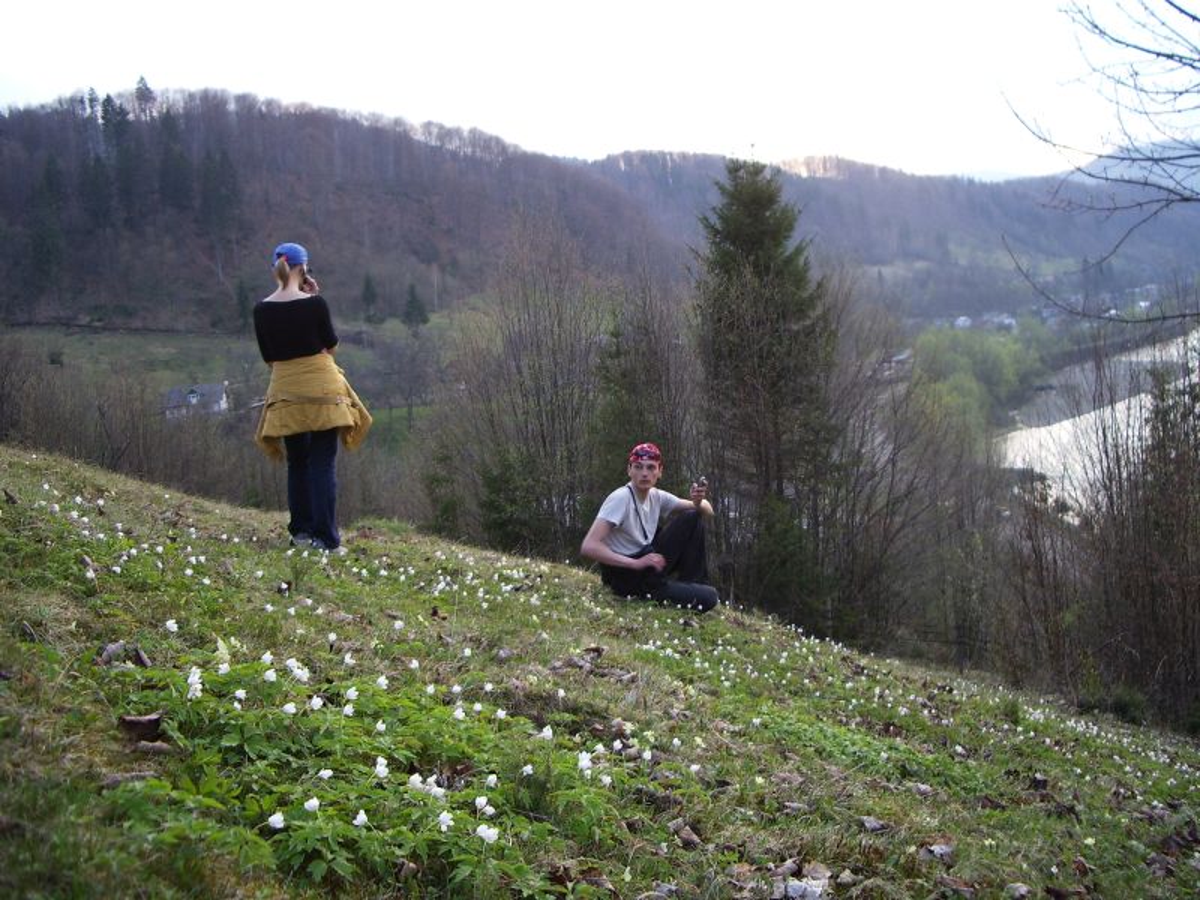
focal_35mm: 35
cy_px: 450
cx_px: 600
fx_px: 1213
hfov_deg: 52.6
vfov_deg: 40.7
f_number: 2.6
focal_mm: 5.8
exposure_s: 1/100
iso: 100
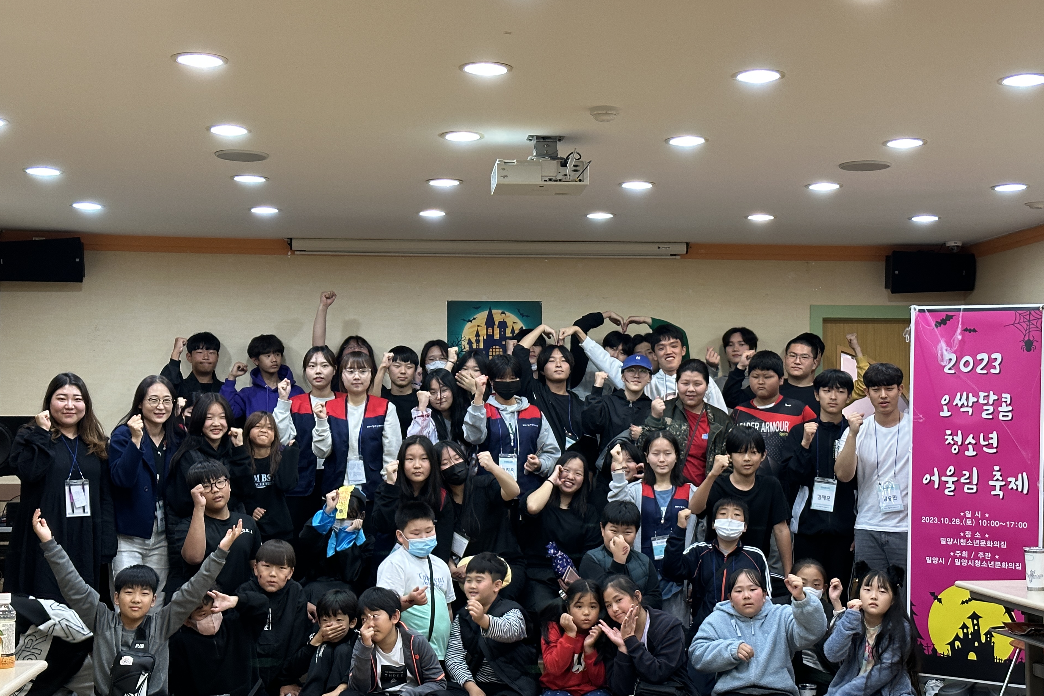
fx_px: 1537
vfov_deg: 25.5
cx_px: 512
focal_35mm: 53
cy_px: 368
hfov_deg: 37.5
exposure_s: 1/60
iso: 200
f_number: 1.78
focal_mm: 6.86
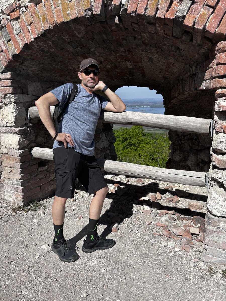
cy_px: 150
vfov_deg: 67.3
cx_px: 113
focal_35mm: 26
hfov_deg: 53.1
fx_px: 226
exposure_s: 1/3413
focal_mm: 5.96
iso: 50
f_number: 1.6
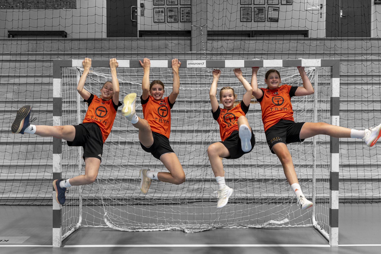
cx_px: 190
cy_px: 127
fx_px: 465
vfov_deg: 30.5
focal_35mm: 44
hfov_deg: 44.5
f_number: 5
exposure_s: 1/100
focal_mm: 44
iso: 1000
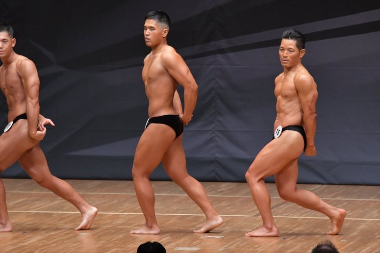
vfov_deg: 4.6
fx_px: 3165
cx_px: 190
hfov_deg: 6.9
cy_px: 126
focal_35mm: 300
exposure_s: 1/400
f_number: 5.6
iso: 6400
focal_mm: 200
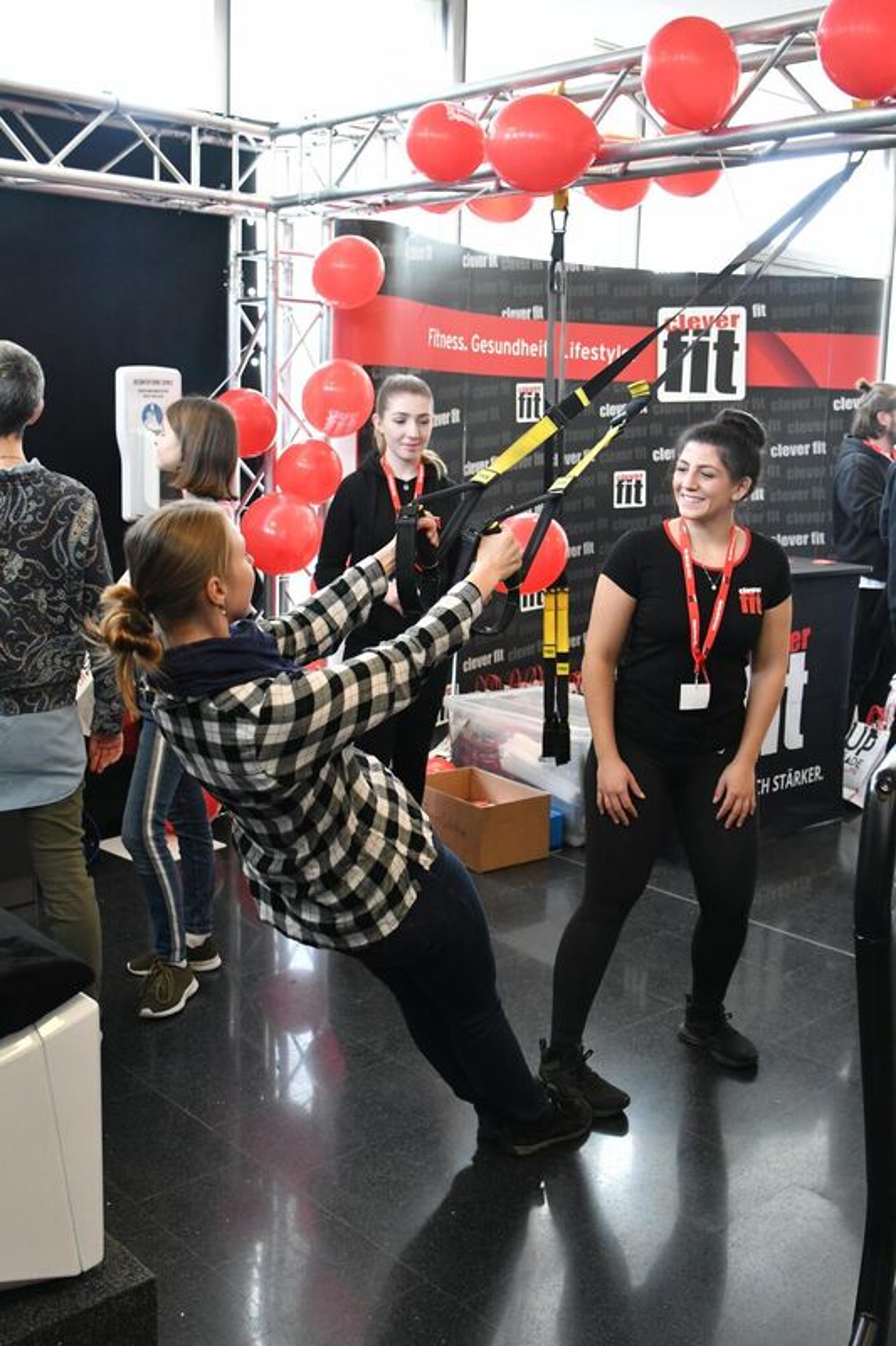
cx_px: 448
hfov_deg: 36.9
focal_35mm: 36
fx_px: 1344
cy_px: 673
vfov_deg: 53.1
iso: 2000
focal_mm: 24
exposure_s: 1/100
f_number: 5
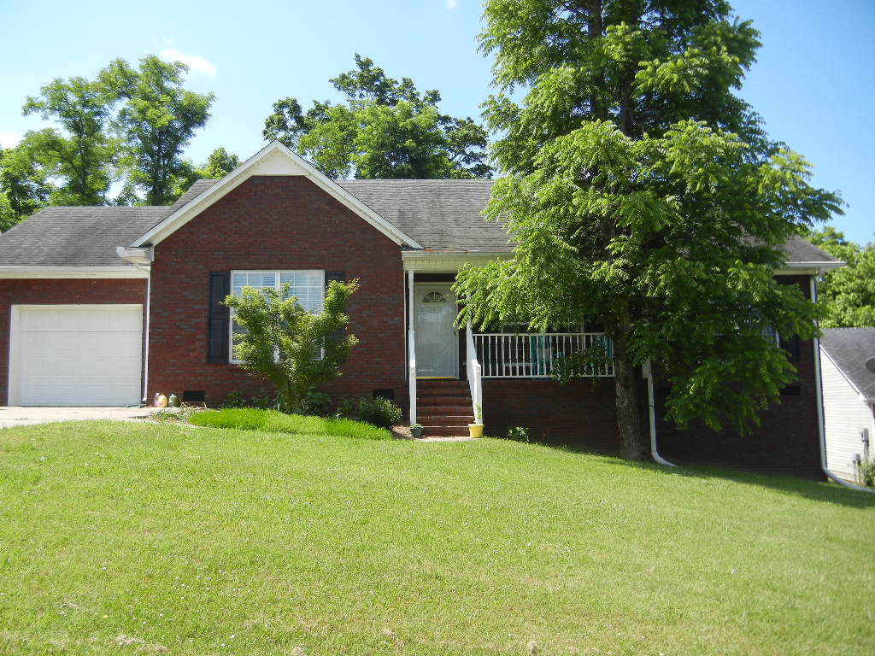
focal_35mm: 30
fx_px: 758
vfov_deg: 46.8
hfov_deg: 60.0
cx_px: 438
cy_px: 328
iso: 160
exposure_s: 1/652
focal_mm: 5.4
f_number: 3.5
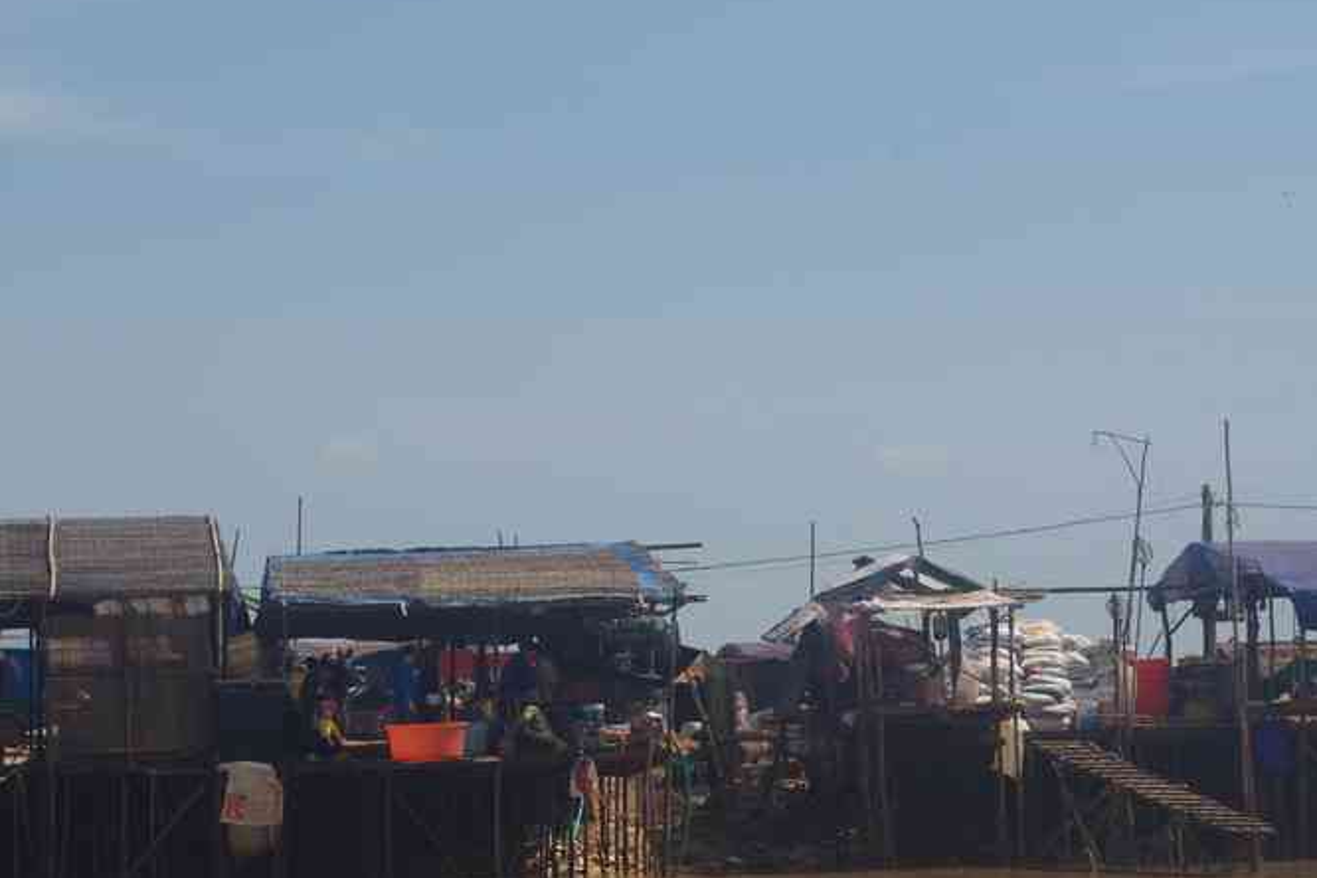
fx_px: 4527
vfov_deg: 11.1
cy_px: 629
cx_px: 480
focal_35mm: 124
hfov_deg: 16.5
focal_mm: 55
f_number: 11
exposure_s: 1/160
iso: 200
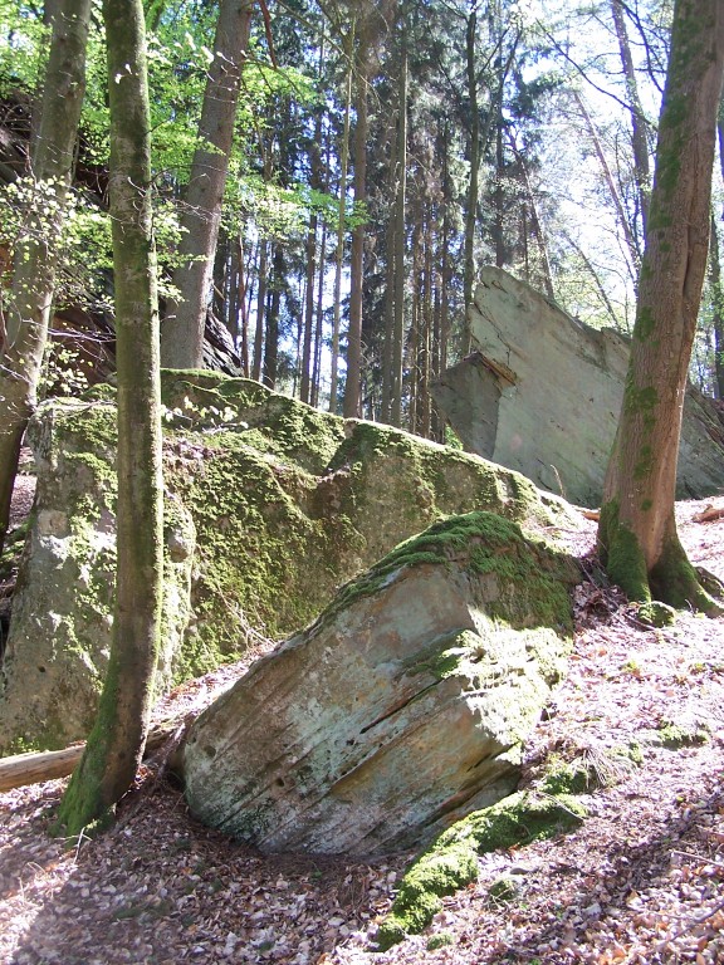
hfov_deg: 36.0
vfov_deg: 46.8
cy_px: 482
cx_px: 362
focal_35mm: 40
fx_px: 1115
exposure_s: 1/45
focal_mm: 6.7
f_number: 2.8
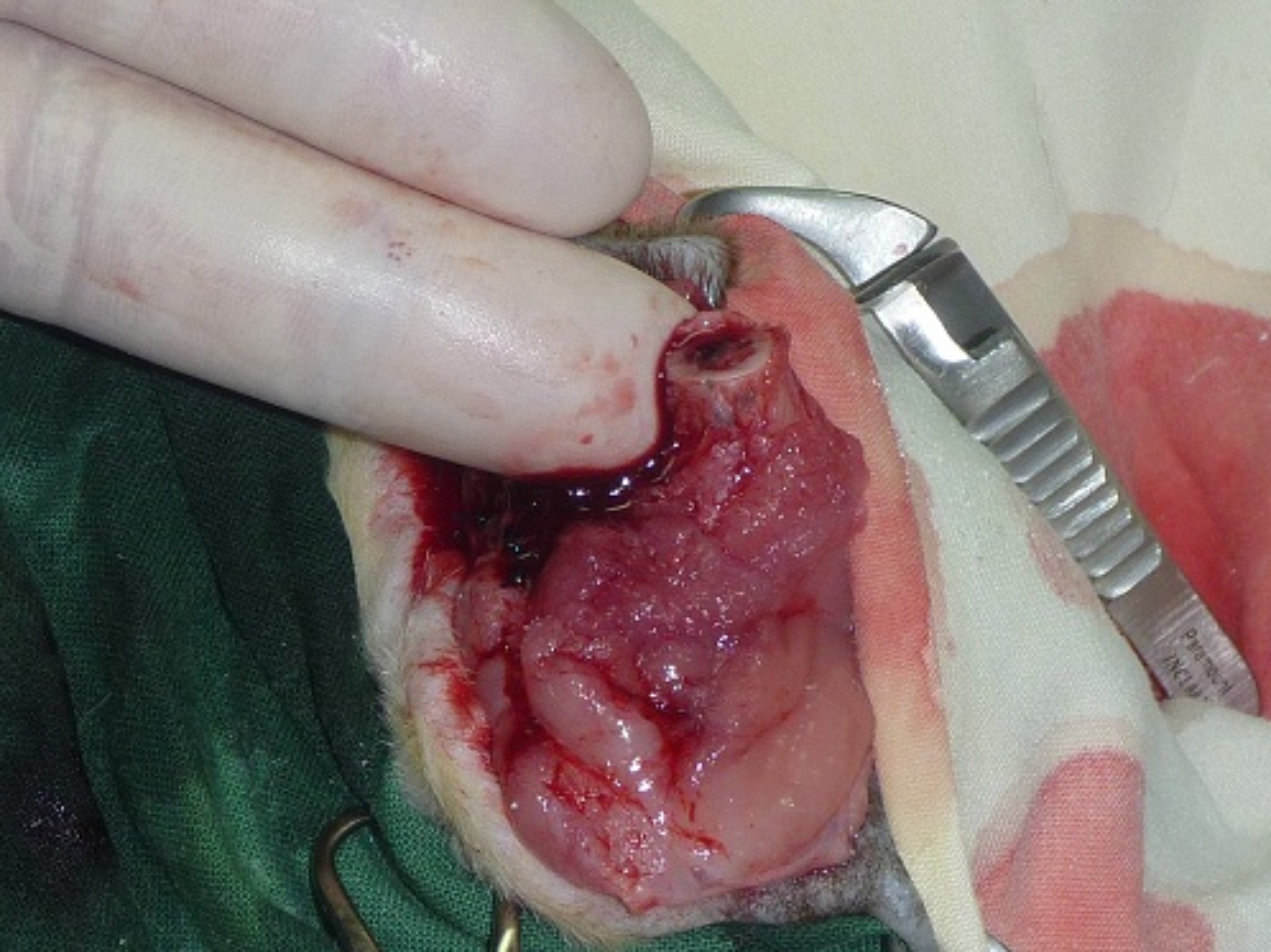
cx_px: 703
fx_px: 3670
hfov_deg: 19.6
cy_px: 399
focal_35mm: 100
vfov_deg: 14.8
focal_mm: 7.4
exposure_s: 1/30
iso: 100
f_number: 4.2
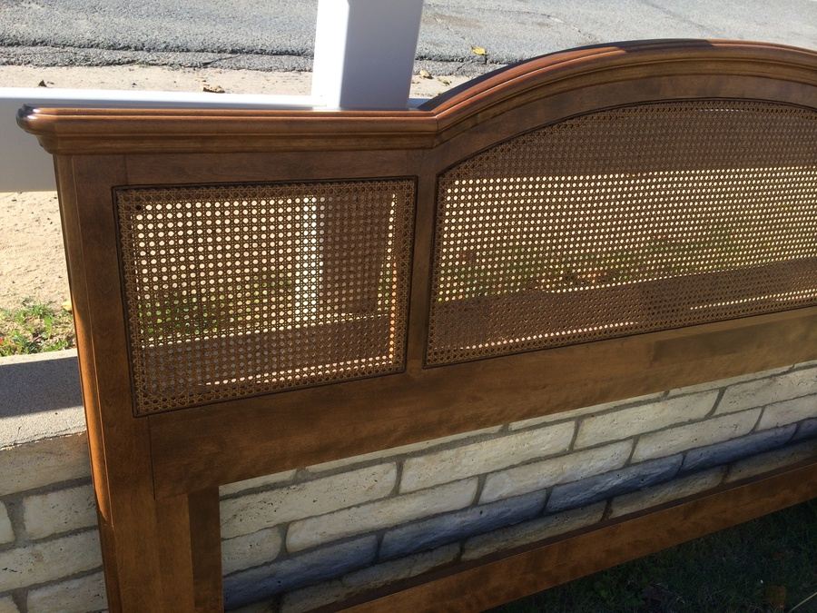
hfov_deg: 60.0
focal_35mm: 30
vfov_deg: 46.8
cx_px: 408
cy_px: 306
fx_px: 708
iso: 32
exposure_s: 1/1026
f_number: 2.2
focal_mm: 4.12
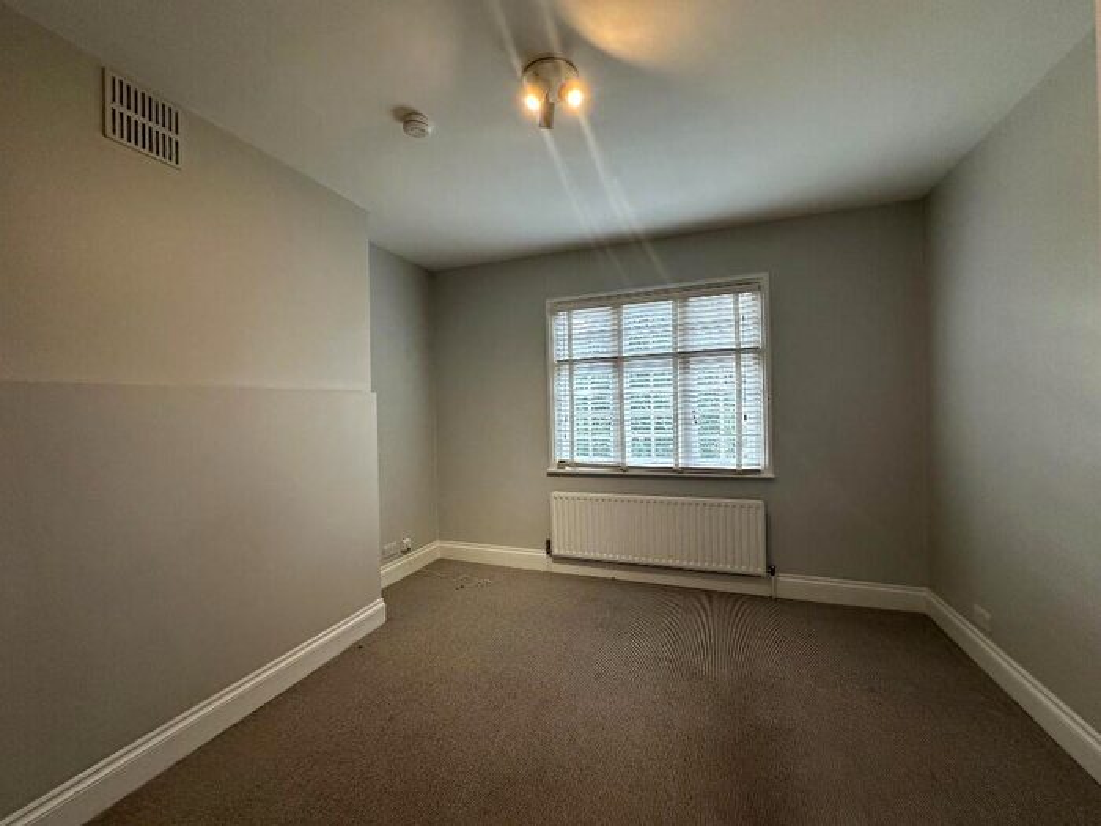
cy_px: 413
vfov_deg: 85.7
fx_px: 445
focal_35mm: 14
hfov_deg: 102.1
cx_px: 550
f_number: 2.2
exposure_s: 1/100
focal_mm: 2.22
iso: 160
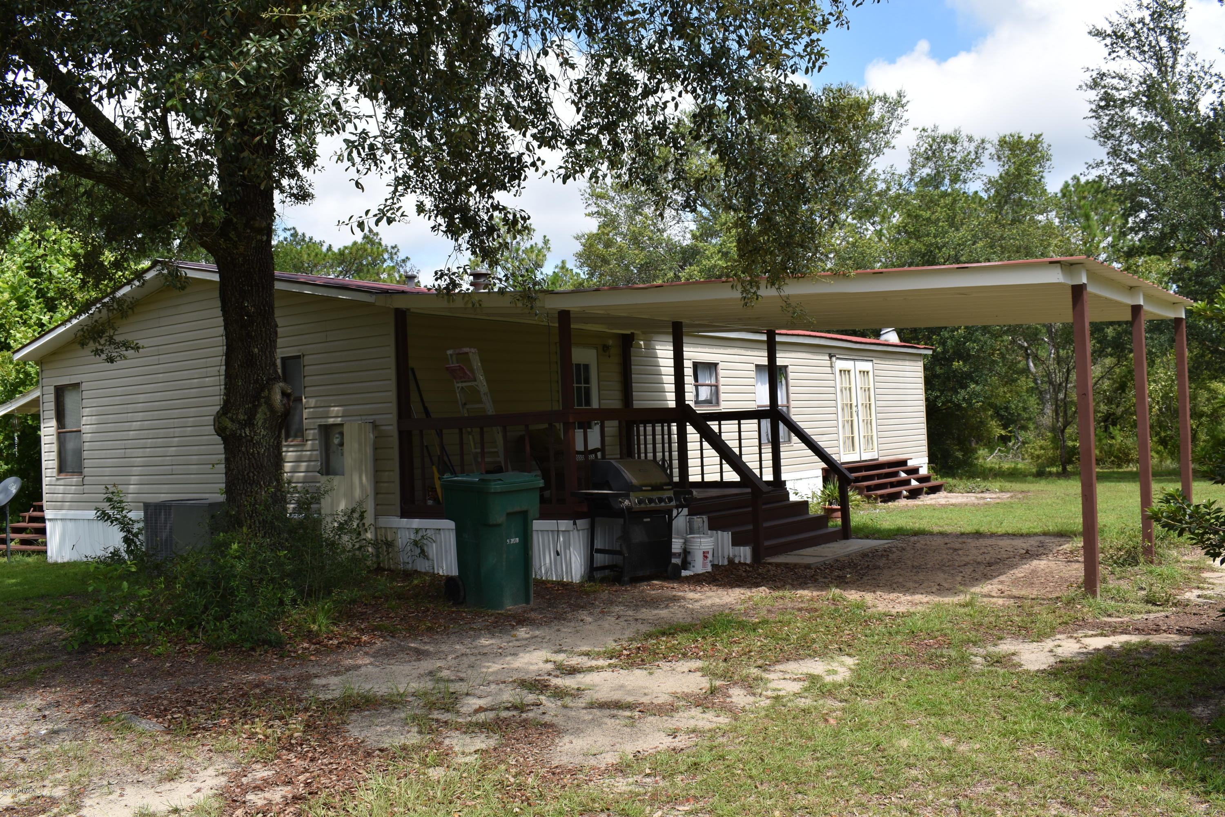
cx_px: 612
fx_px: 1123
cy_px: 408
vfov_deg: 40.0
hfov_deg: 57.2
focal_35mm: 33
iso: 100
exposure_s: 1/200
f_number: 9
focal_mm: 22
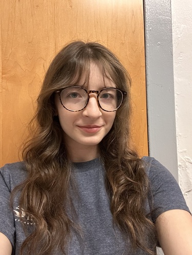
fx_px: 222
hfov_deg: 46.8
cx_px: 96
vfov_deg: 60.0
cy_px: 128
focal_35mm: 30
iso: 320
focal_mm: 2.69
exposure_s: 1/30
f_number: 1.9
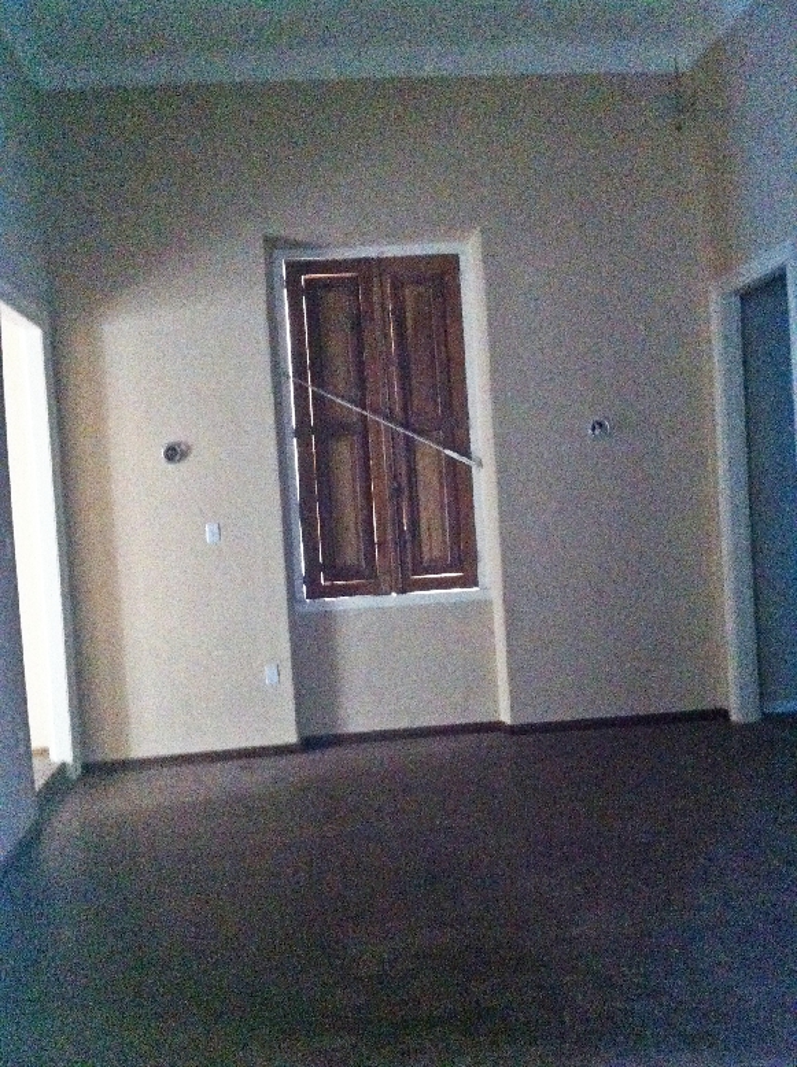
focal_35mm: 35
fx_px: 1077
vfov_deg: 52.7
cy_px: 534
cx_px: 398
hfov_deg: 40.6
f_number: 2.8
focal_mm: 3.85
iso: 1000
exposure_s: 1/15
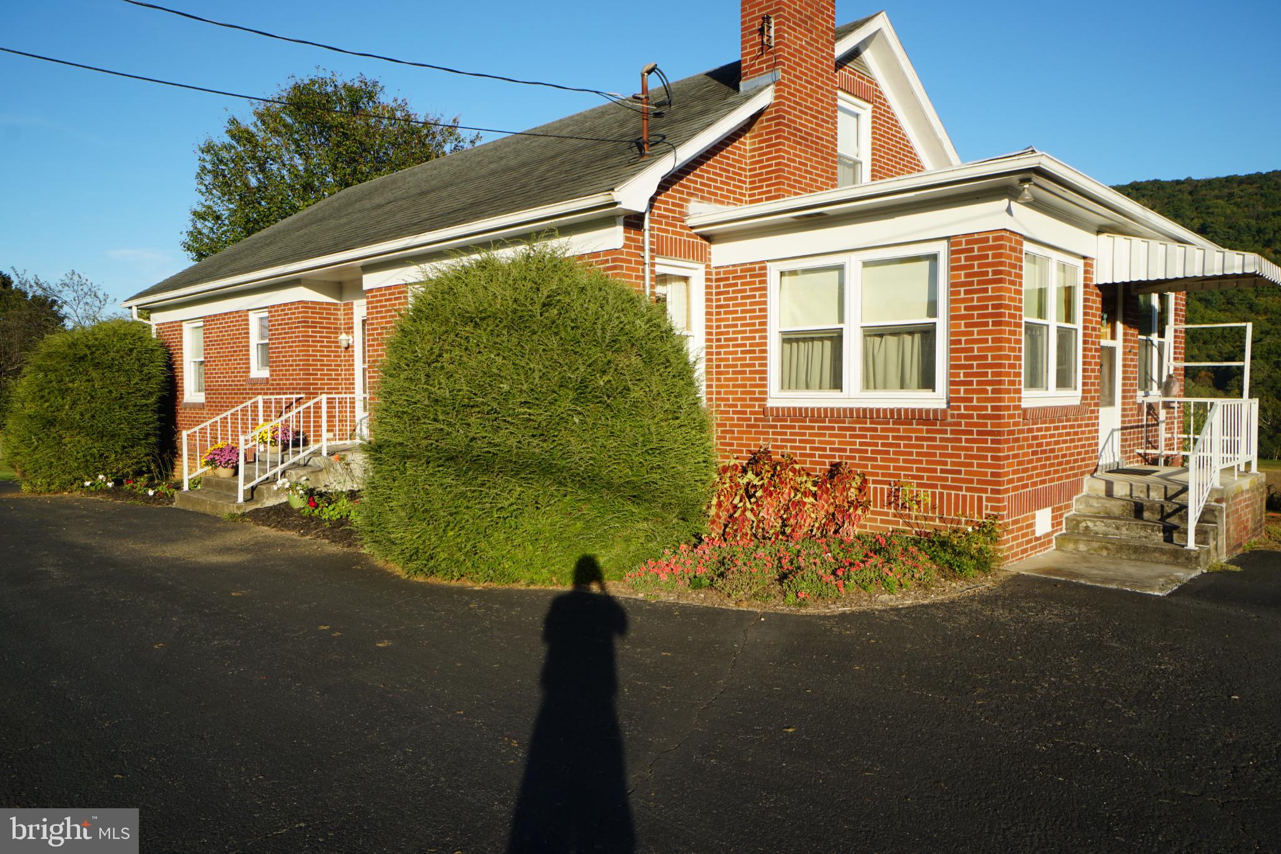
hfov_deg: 73.7
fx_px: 854
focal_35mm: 24
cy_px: 427
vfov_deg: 53.1
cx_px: 640
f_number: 10
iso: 100
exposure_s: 1/100
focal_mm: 16
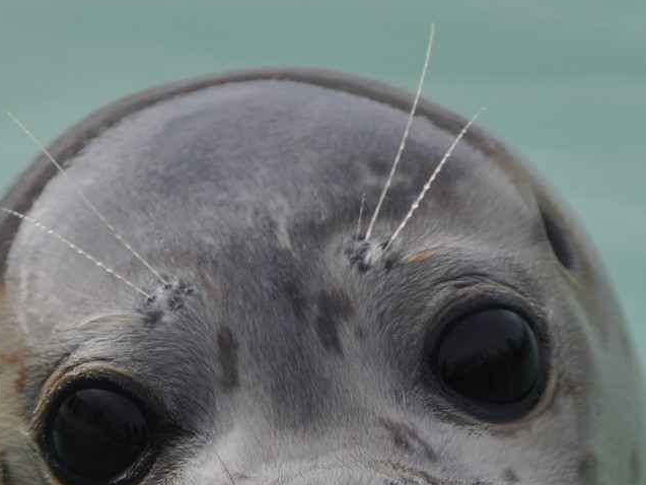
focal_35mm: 735
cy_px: 441
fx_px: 13719
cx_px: 372
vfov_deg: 2.0
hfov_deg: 2.7
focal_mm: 200
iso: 400
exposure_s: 1/1250
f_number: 5.3
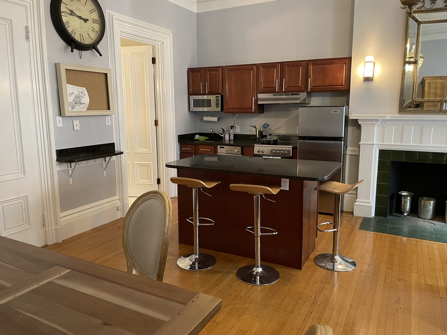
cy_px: 168
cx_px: 224
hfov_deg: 67.3
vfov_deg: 53.1
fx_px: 336
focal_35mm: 26
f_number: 1.6
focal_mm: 4.2
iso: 400
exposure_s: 1/40
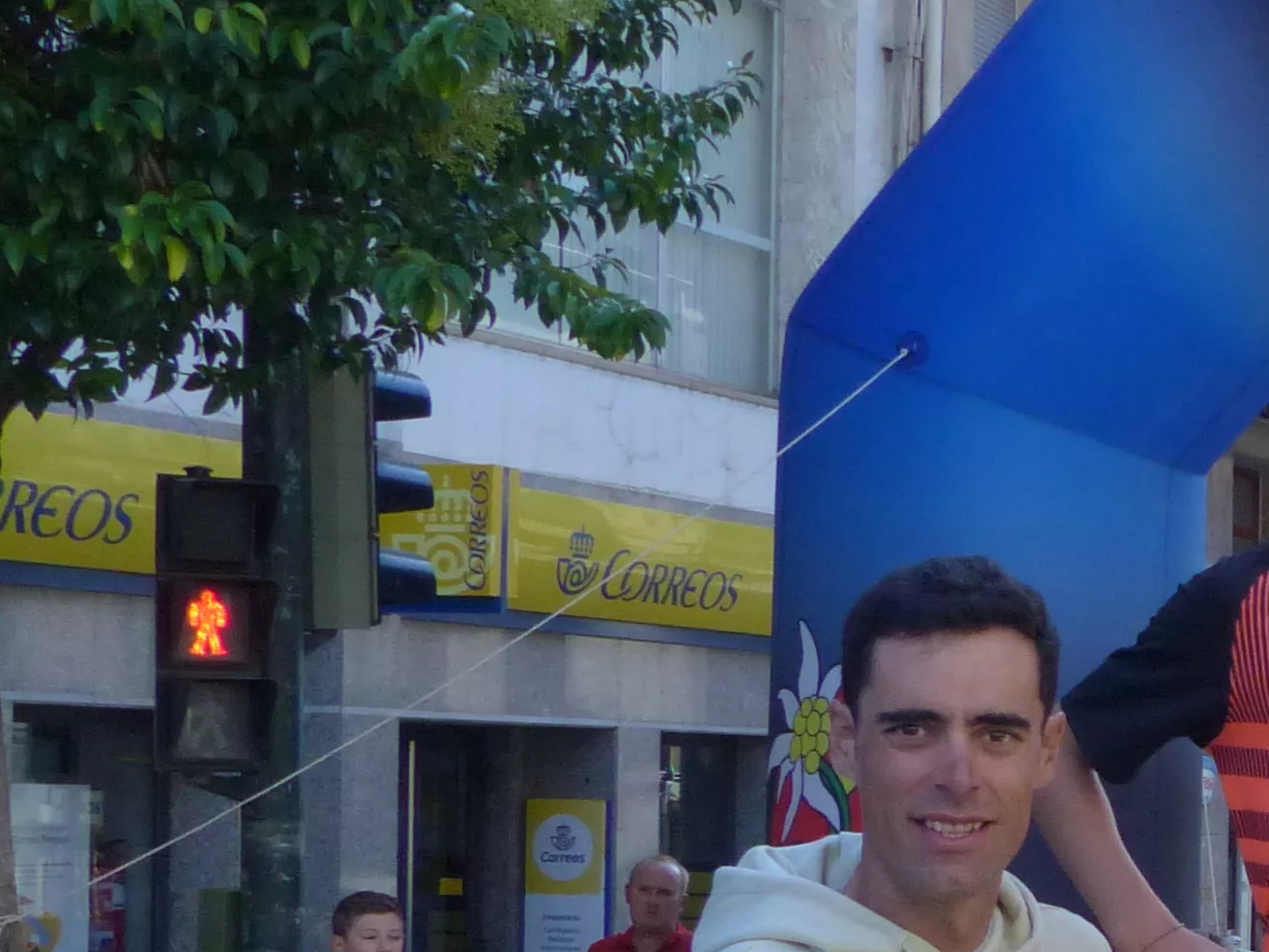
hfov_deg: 19.6
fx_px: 3264
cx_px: 1806
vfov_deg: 16.4
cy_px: 801
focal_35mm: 89
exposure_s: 1/320
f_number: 4
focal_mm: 5.2
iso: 200
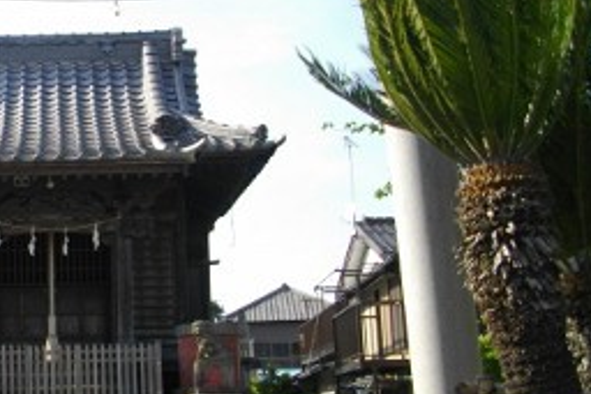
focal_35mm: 65
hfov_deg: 29.4
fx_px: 1068
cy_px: 190
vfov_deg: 20.9
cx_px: 37
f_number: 2.9
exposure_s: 1/640
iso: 100
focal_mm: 5.7
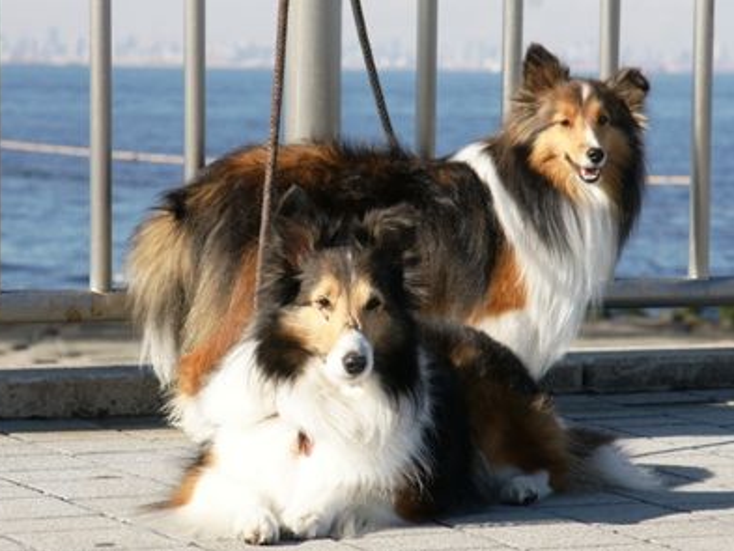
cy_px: 275
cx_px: 360
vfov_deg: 10.6
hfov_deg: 14.1
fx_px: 2960
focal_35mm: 140
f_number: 9
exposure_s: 1/320
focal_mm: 85
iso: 200
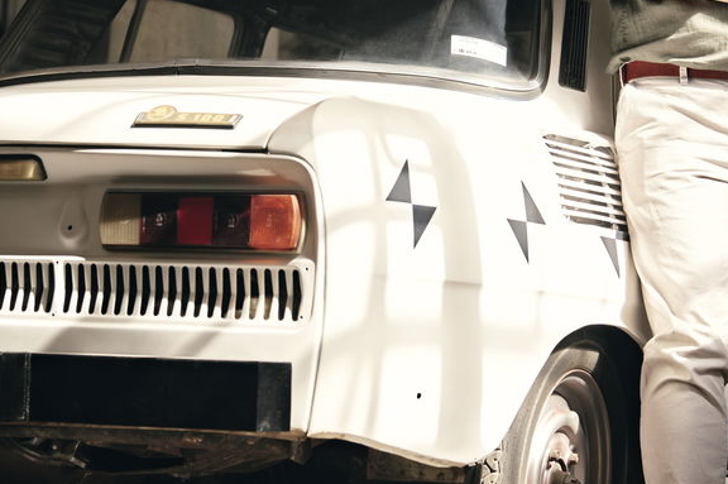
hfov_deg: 14.8
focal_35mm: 139
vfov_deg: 9.8
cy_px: 130
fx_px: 2808
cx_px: 396
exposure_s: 1/200
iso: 200
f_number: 2.8
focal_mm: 50
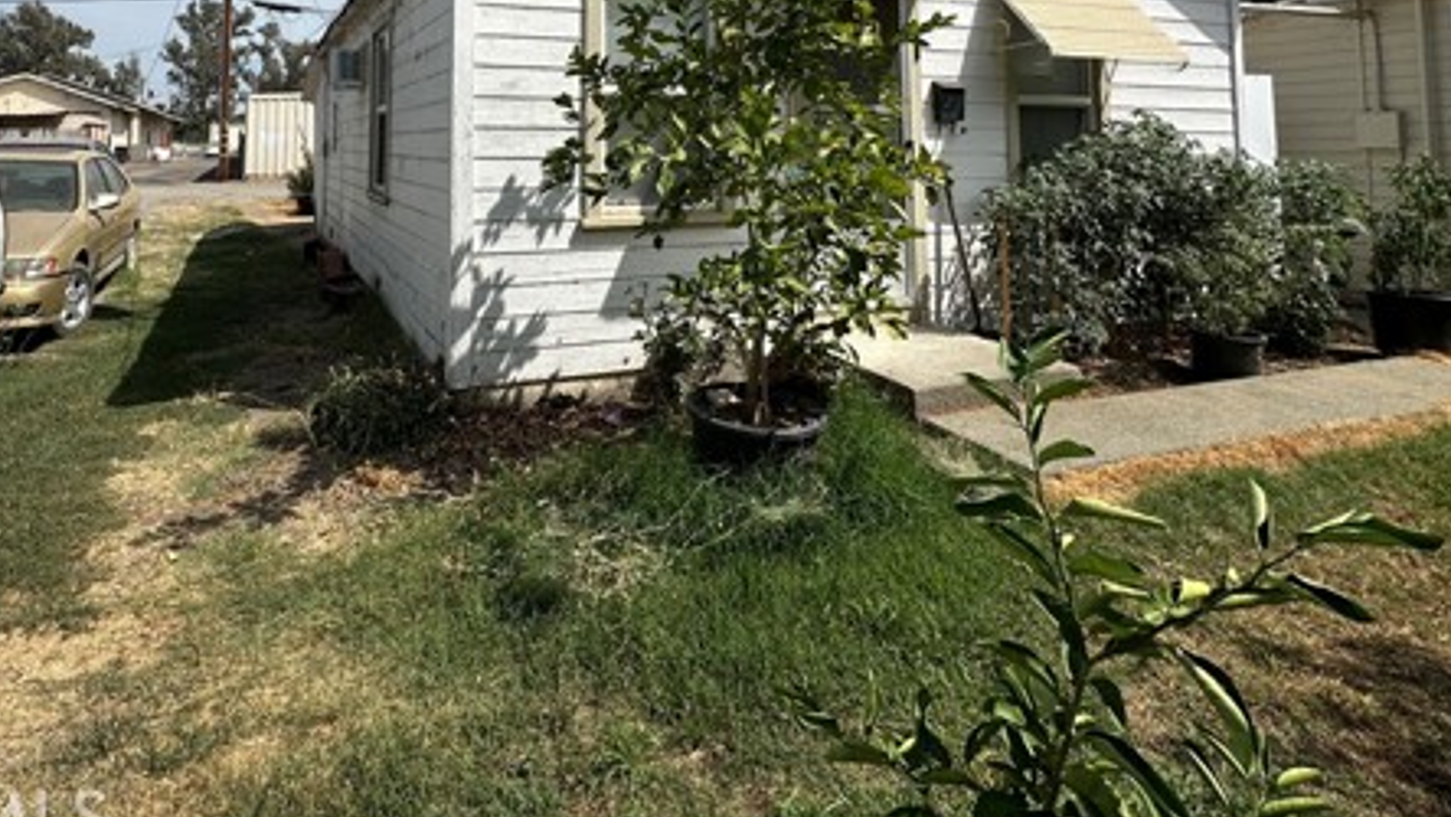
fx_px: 847
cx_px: 526
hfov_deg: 79.4
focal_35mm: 22
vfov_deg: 46.5
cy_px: 82
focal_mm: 2.22
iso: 50
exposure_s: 1/3205
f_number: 2.2
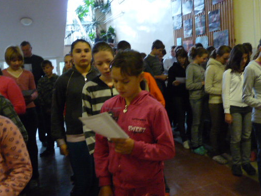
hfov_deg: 53.6
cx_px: 157
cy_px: 87
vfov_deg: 41.7
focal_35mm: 34
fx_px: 256
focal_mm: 4.8
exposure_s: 1/15
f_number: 2.8
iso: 800
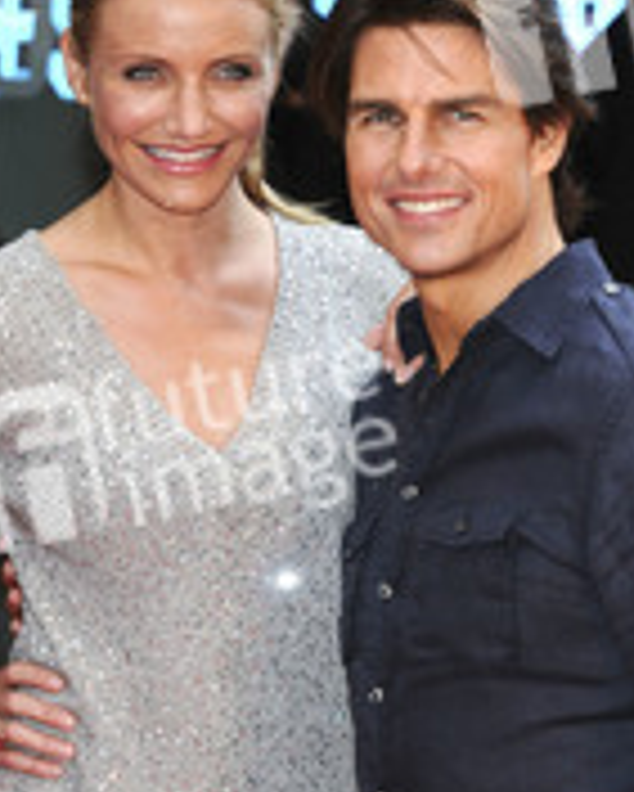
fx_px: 5999
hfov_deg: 6.0
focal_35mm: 256
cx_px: 297
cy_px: 675
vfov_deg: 7.5
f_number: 5
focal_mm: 80
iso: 320
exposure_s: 1/160
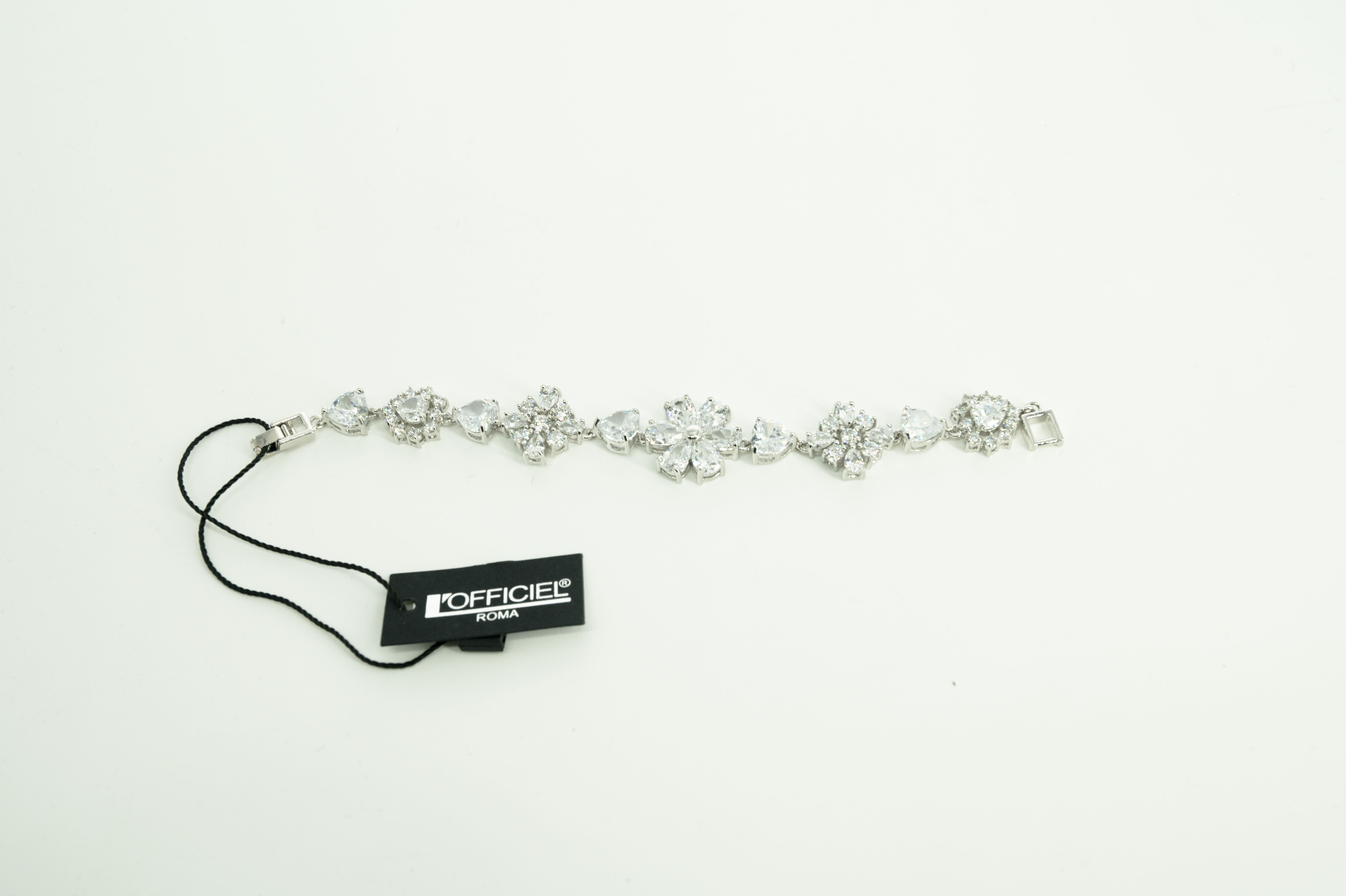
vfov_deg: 37.8
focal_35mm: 35
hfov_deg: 54.5
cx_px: 673
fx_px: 1308
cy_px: 448
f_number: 11
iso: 200
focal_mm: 35
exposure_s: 1/60
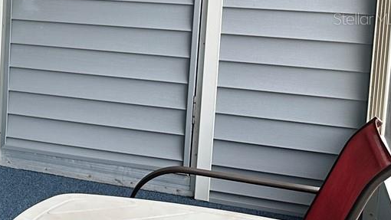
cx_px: -208
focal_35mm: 82
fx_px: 850
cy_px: 18
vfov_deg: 14.6
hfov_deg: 21.4
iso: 80
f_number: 1.78
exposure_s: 1/121
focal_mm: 6.86
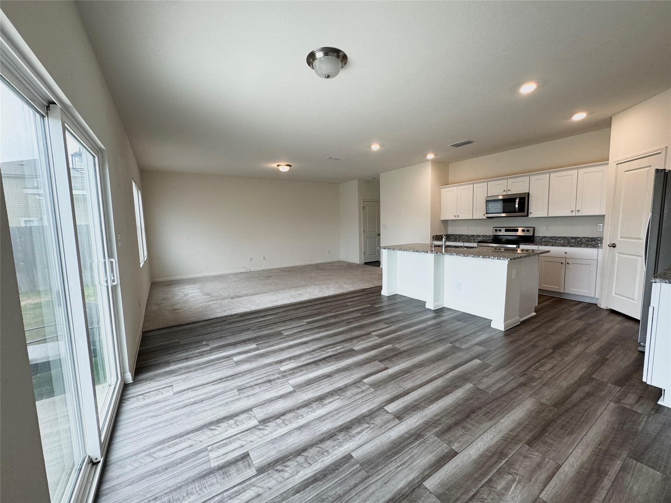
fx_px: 271
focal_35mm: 14
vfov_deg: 85.7
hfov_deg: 102.1
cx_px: 336
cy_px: 252
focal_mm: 2.22
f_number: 2.2
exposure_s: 1/120
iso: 160
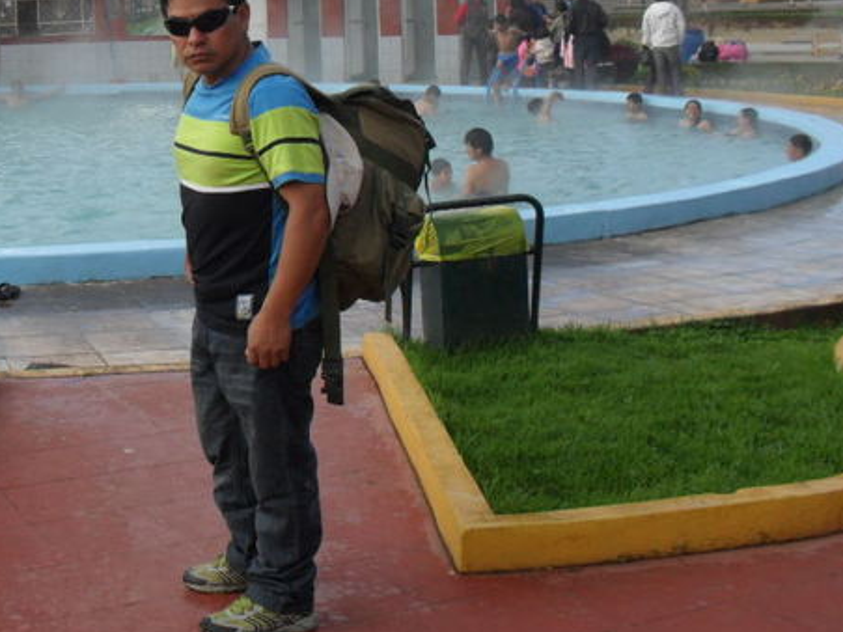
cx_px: 110
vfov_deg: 23.4
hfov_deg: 30.1
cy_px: 142
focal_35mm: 62
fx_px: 1510
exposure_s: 1/350
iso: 100
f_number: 3.2
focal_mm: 6.3
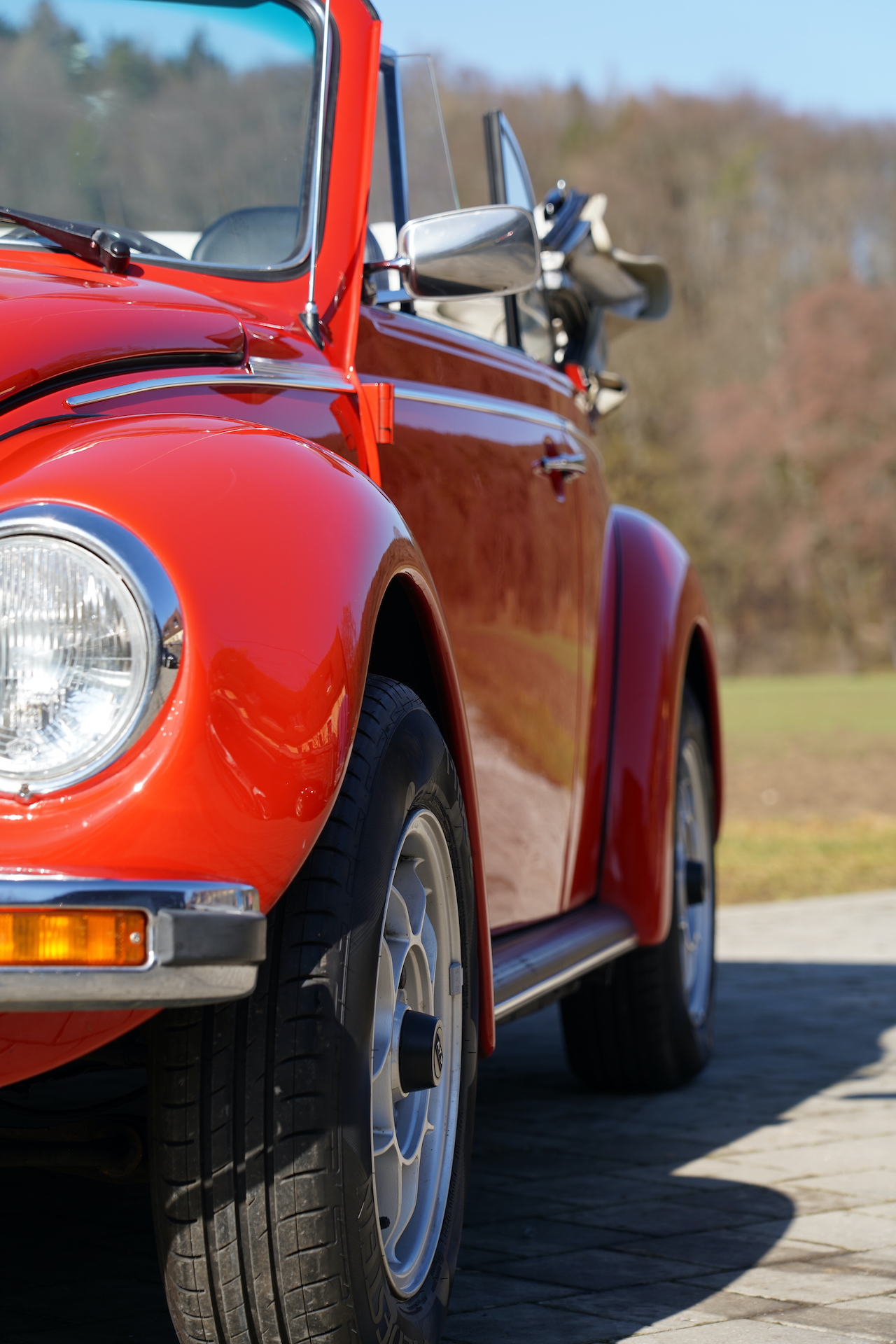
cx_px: 448
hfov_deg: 13.0
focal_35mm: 105
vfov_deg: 19.5
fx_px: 3920
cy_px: 672
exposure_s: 1/320
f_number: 5.6
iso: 100
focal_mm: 105
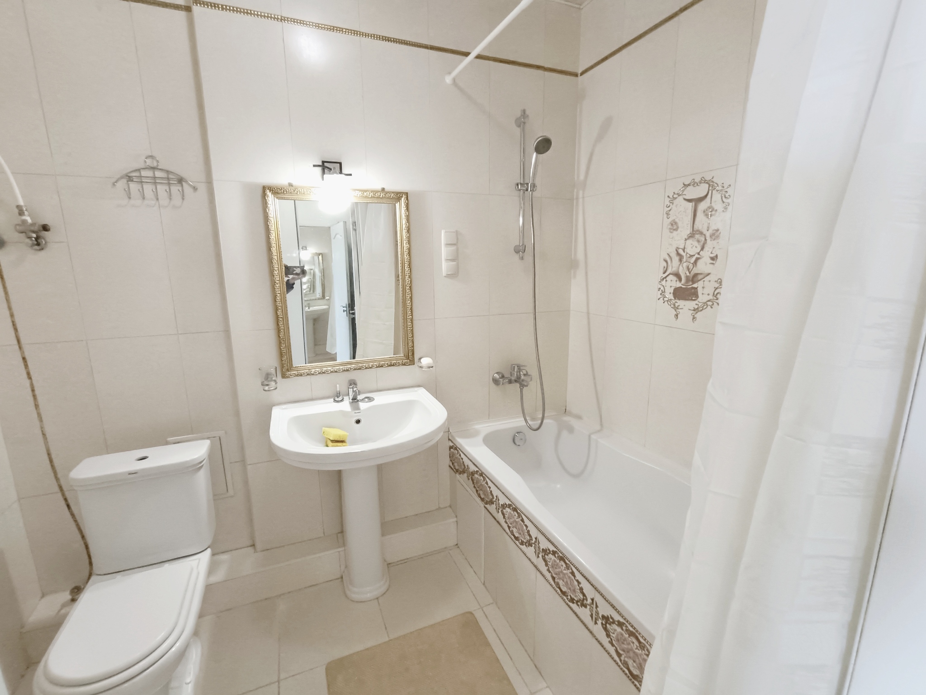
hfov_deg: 94.5
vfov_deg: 78.1
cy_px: 348
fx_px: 428
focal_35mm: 16
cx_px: 463
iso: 374
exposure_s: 1/50
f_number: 2.2
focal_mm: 1.66
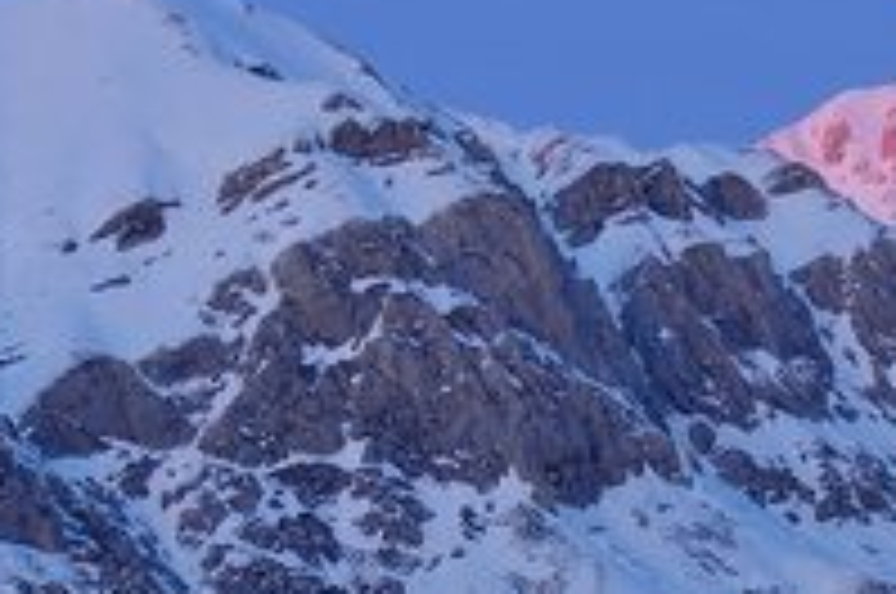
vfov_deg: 2.0
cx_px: 504
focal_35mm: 703
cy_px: 470
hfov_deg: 2.9
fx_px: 17456
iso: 200
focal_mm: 155
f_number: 7.1
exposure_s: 1/13
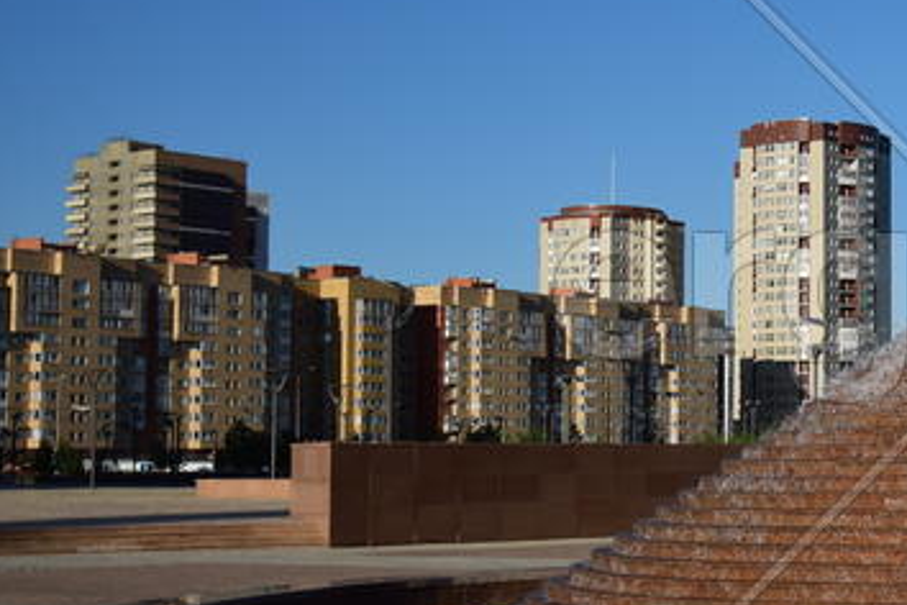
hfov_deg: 23.2
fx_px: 2041
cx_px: 1048
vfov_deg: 16.9
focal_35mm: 81
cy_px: 295
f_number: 3.8
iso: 100
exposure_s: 1/1600
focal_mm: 22
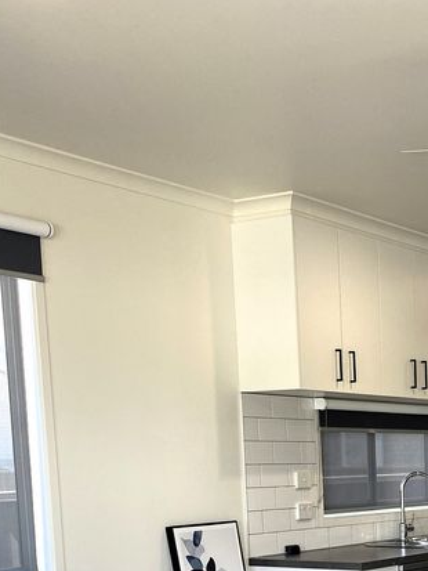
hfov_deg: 20.7
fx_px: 1120
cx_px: 457
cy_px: 646
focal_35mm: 68
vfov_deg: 26.1
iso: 50
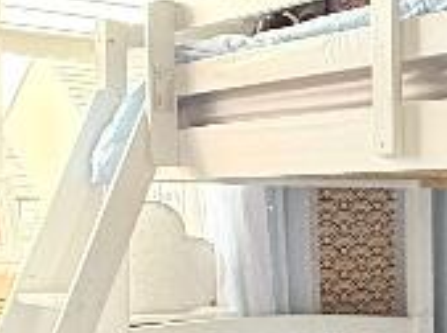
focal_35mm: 85
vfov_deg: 17.2
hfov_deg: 21.0
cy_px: 233
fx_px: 1095
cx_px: 577
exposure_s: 1/100
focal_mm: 2.22
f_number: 2.2
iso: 500
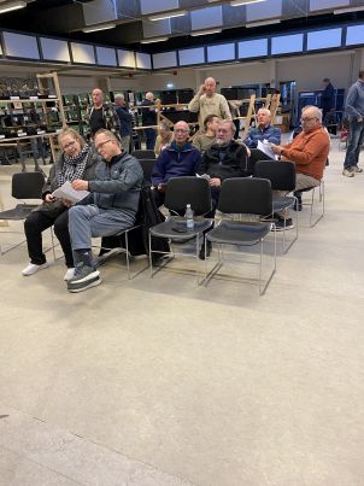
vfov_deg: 67.3
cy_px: 243
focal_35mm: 26
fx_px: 365
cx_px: 182
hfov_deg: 53.0
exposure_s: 1/50
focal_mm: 4.25
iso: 160
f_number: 1.8
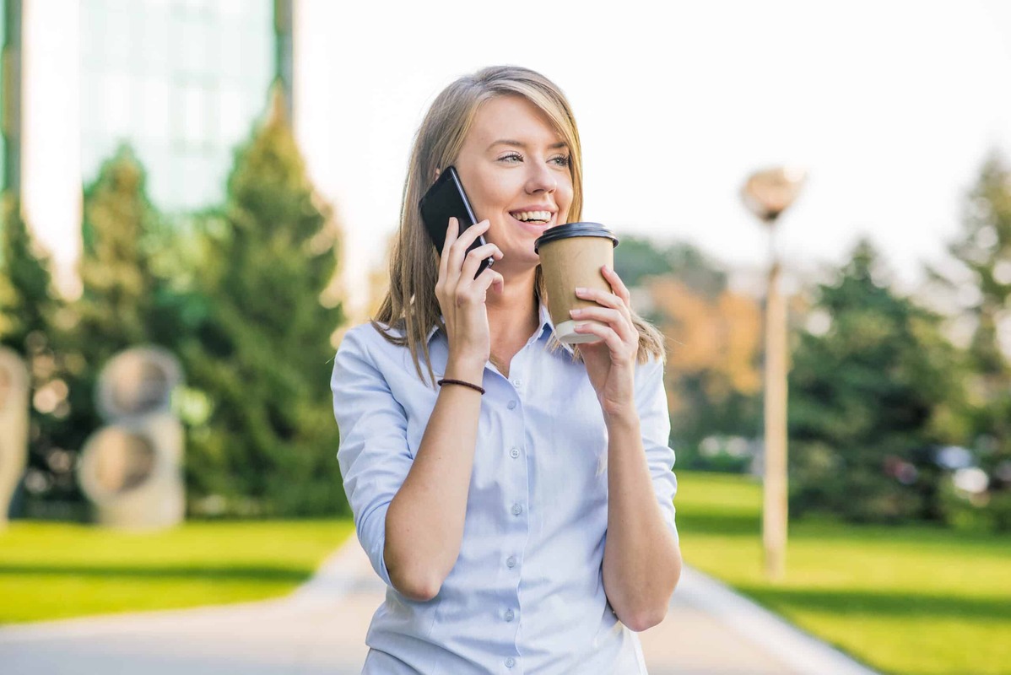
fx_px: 2388
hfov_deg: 23.9
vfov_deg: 16.1
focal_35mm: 85
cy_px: 338
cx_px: 506
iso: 200
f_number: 3.5
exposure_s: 1/800
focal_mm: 85
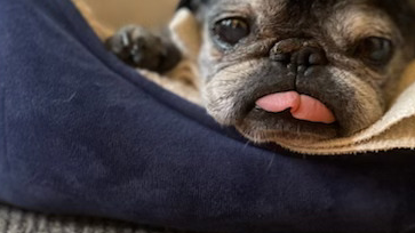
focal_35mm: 50
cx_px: 336
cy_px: 37
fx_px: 550
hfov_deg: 39.6
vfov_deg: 23.5
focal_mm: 4.2
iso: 800
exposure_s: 1/30
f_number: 1.6
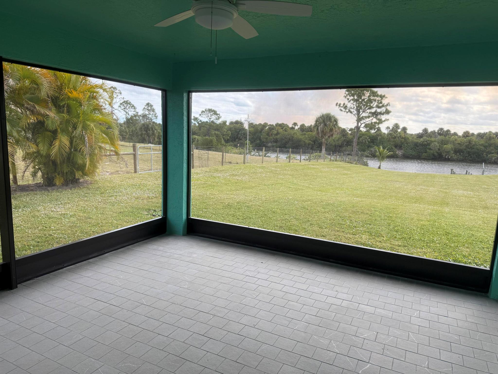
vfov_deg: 56.8
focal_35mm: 24
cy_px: 187
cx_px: 249
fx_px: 345
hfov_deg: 71.6
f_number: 1.78
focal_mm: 6.76
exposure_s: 1/788
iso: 80
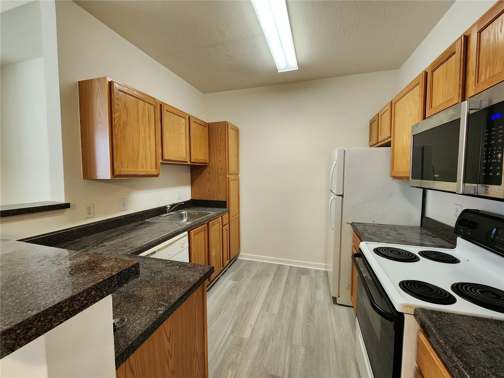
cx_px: 252
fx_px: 189
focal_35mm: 13
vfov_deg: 89.9
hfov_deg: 106.2
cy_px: 189
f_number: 2.2
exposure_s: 1/60
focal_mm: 2.2
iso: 250
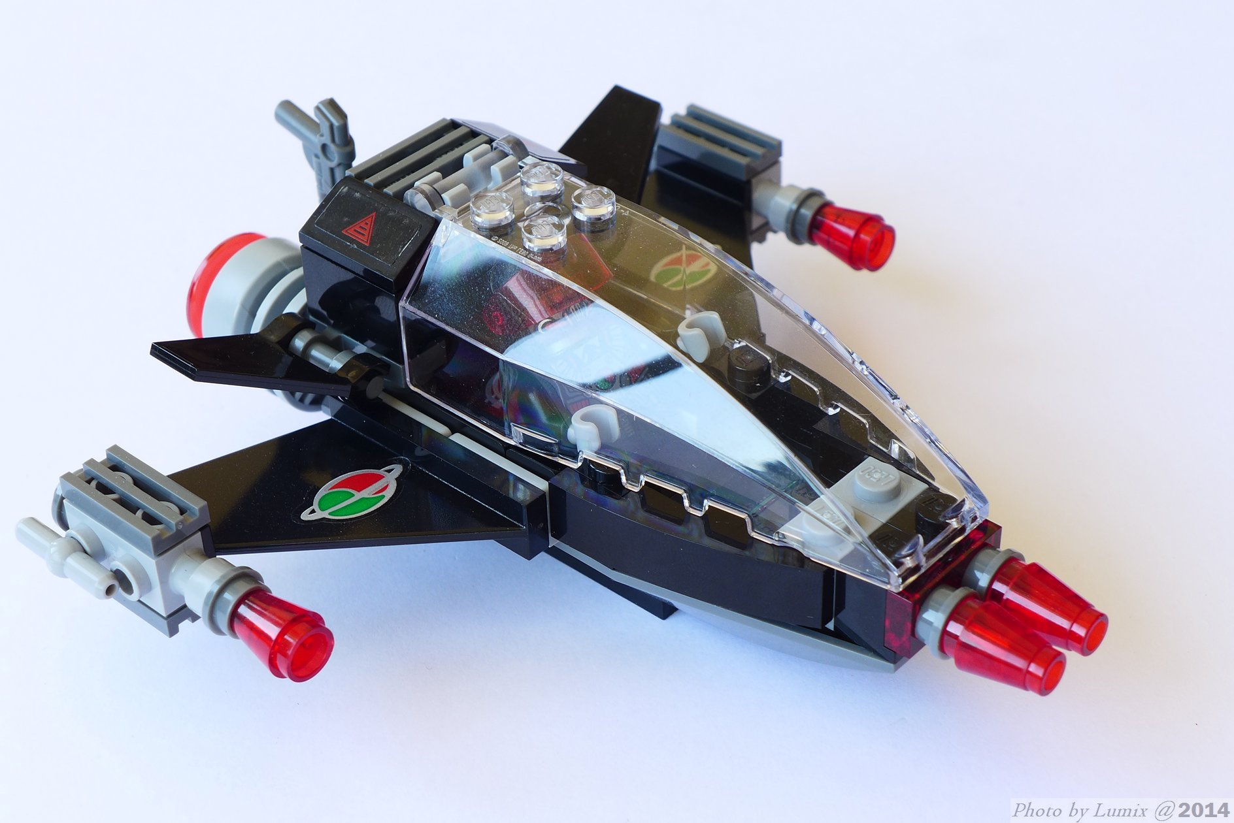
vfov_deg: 19.5
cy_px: 412
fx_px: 2400
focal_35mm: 70
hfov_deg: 28.8
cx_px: 617
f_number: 4
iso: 80
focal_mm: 13.7
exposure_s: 1/25
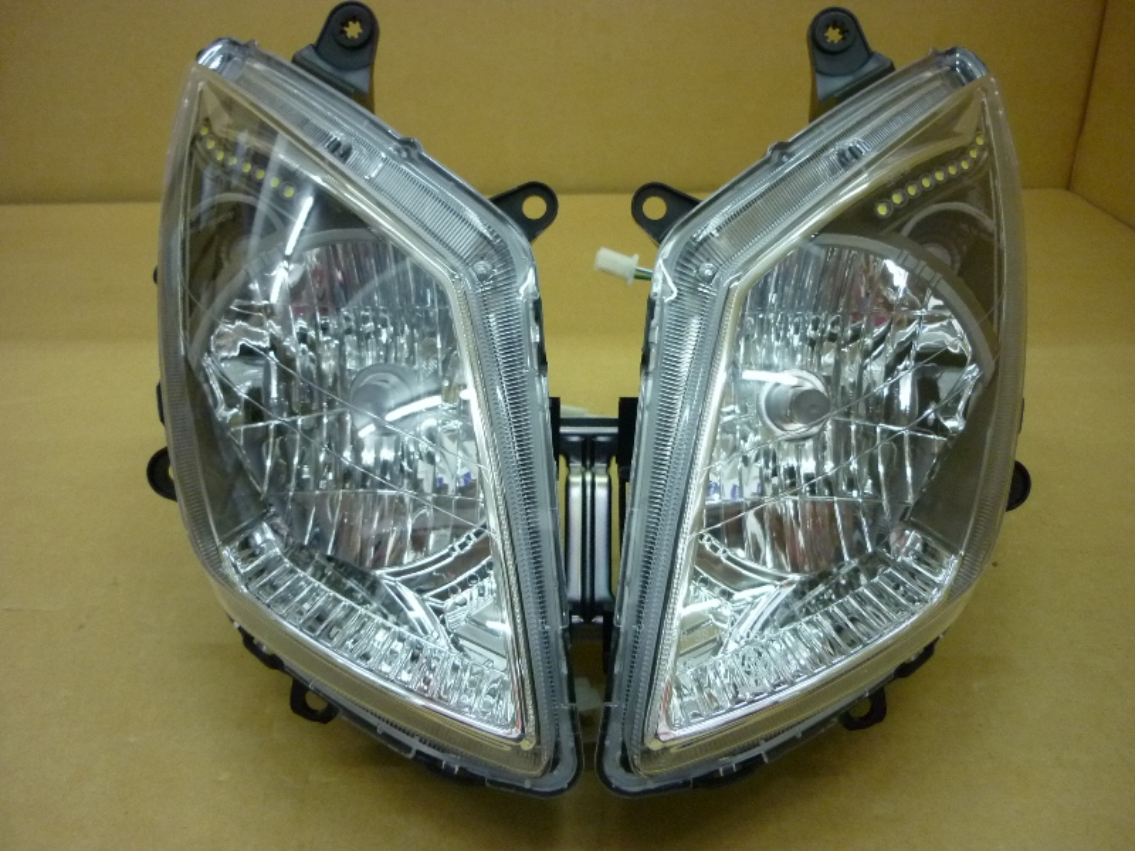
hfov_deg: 55.4
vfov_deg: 42.9
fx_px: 1082
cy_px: 426
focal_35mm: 33
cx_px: 568
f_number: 2.8
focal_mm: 5.5
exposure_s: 1/25
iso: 400
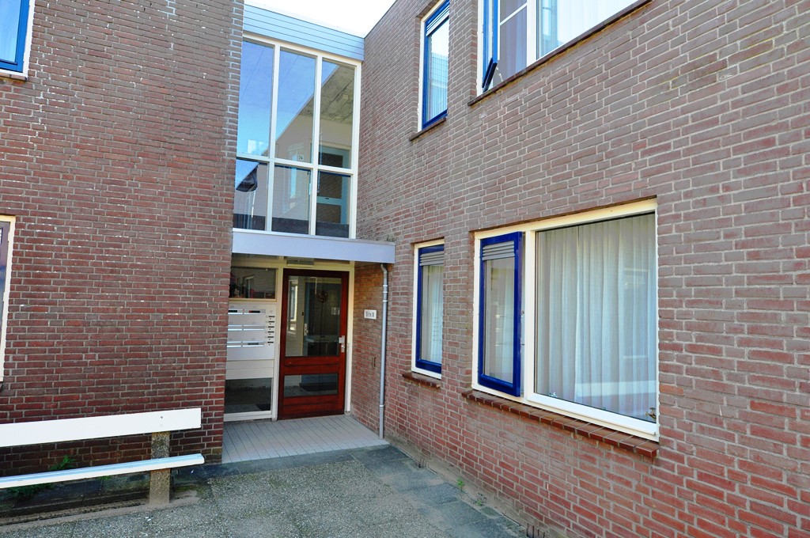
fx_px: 472
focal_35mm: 21
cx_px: 405
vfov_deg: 59.4
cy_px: 269
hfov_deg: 81.3
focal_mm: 14
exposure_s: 1/100
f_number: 9
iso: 400
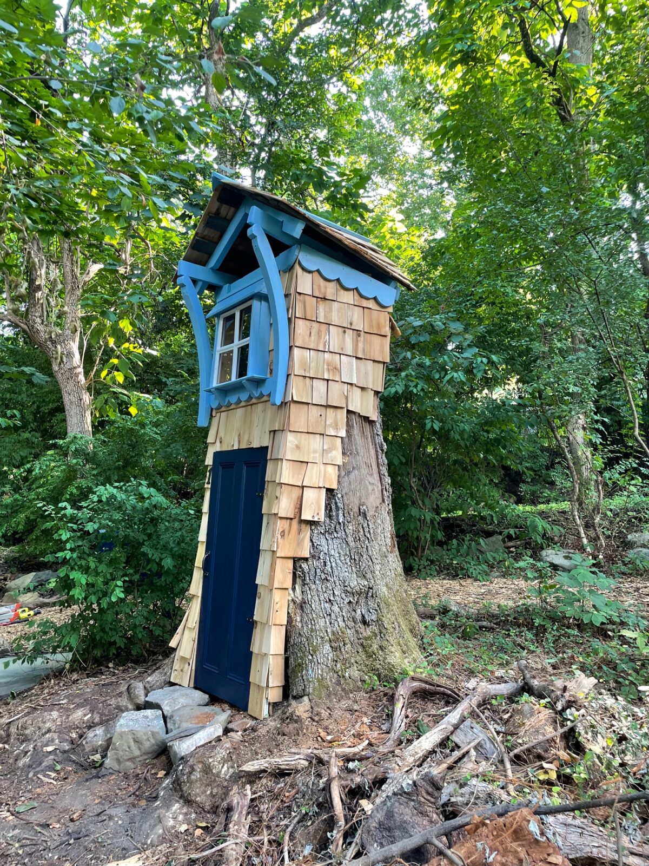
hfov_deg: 53.1
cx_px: 324
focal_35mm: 26
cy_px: 433
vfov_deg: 67.3
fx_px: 650
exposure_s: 1/121
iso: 80
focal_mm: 4.2
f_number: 1.6
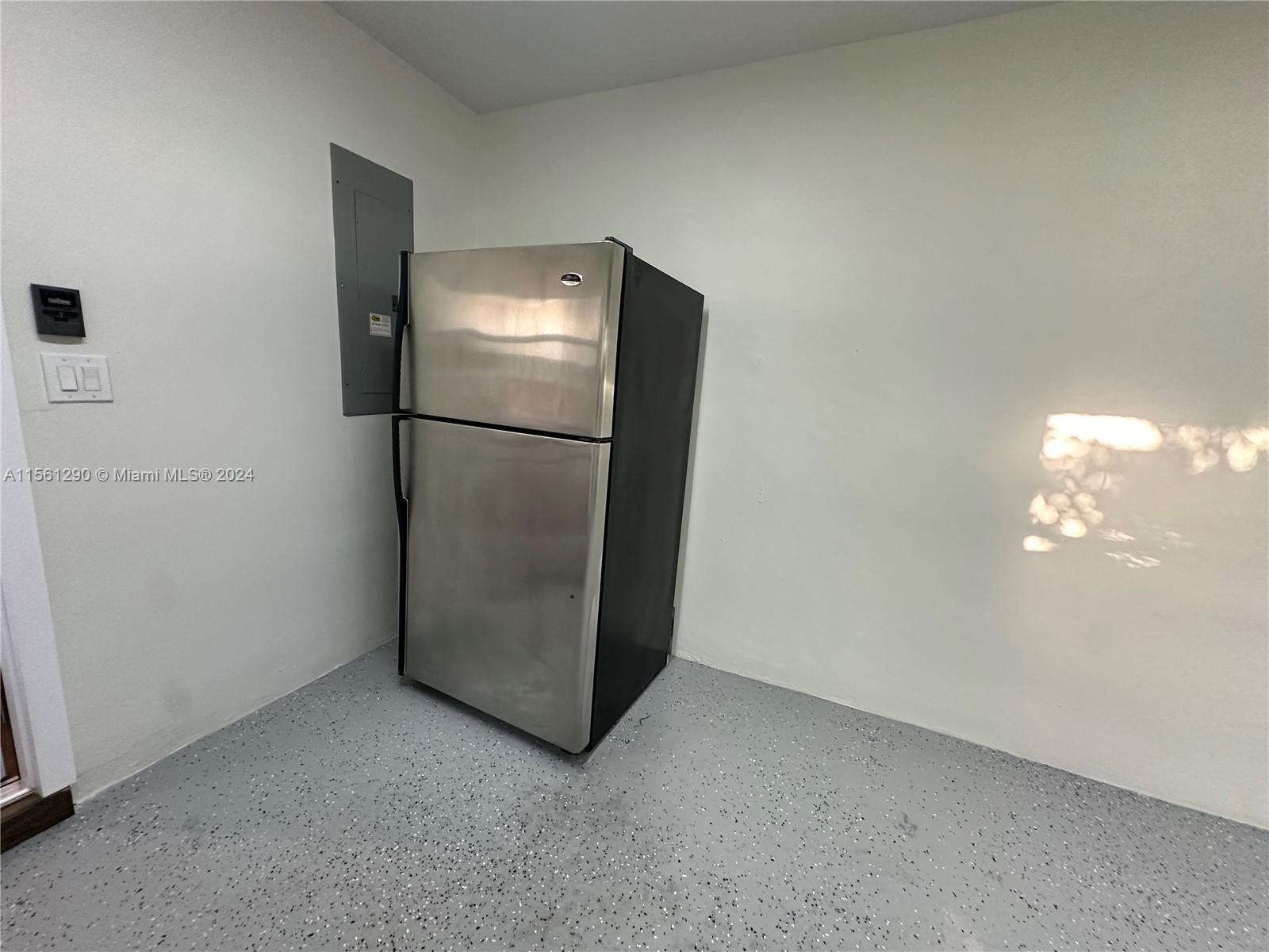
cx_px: 634
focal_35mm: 14
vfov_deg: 85.7
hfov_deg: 102.1
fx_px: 513
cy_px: 476
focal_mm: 2.22
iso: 320
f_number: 2.2
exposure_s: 1/120
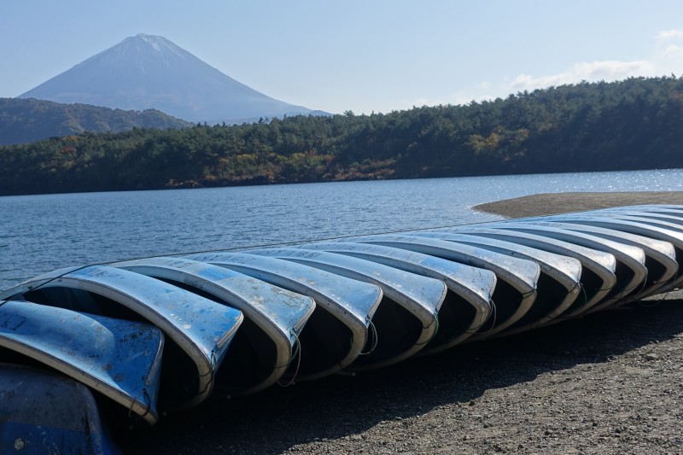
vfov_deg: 36.9
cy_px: 228
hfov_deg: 53.1
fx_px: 683
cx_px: 342
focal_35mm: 36
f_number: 3.2
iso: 125
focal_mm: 13.16
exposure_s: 1/250
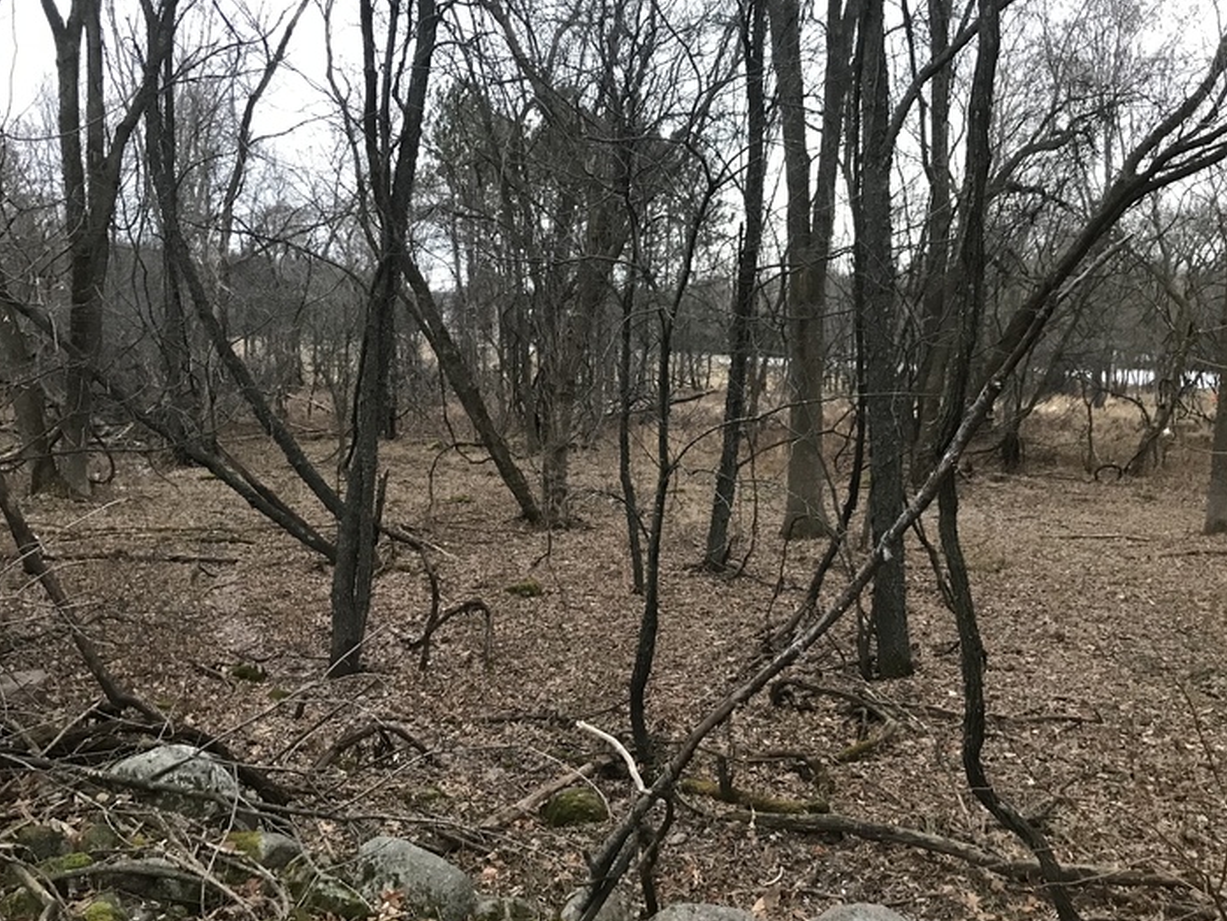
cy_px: 434
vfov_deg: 45.4
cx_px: 643
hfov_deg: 58.3
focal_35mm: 31
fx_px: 1099
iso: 64
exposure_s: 1/15
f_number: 1.8
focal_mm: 3.99
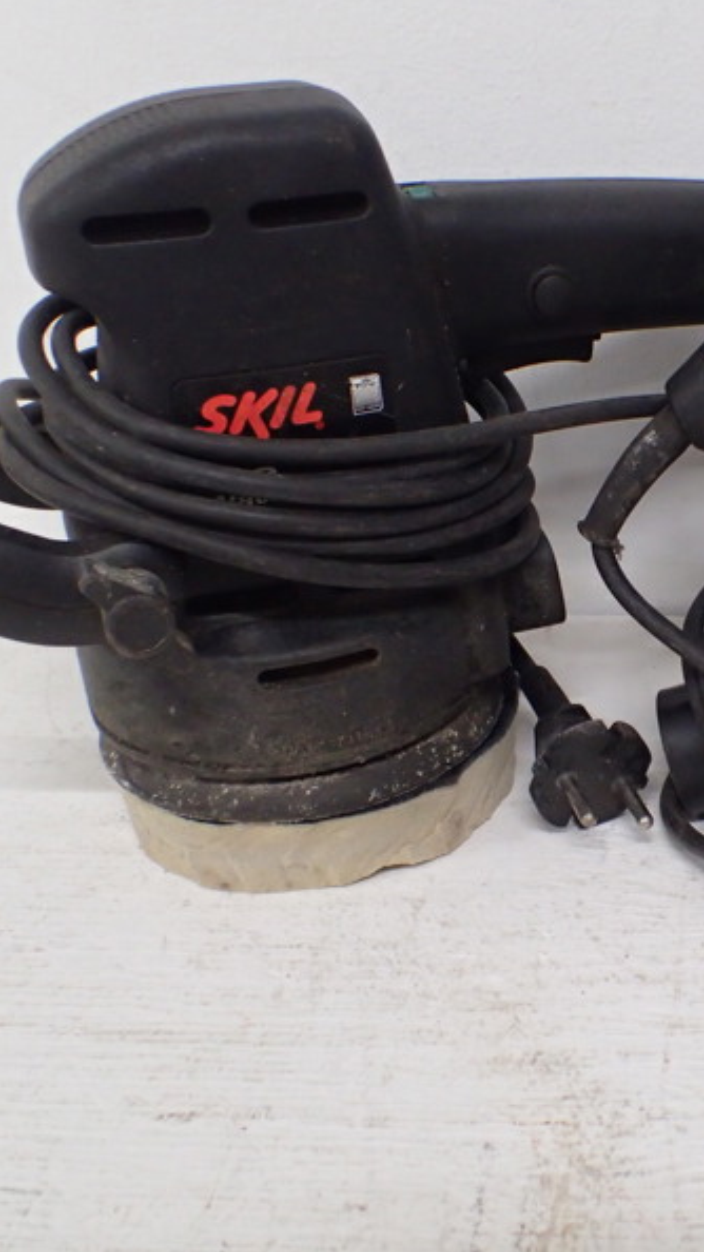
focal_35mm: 44
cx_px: 672
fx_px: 1461
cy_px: 624
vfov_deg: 46.4
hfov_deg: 26.0
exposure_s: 1/125
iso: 640
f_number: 2.3
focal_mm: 5.5
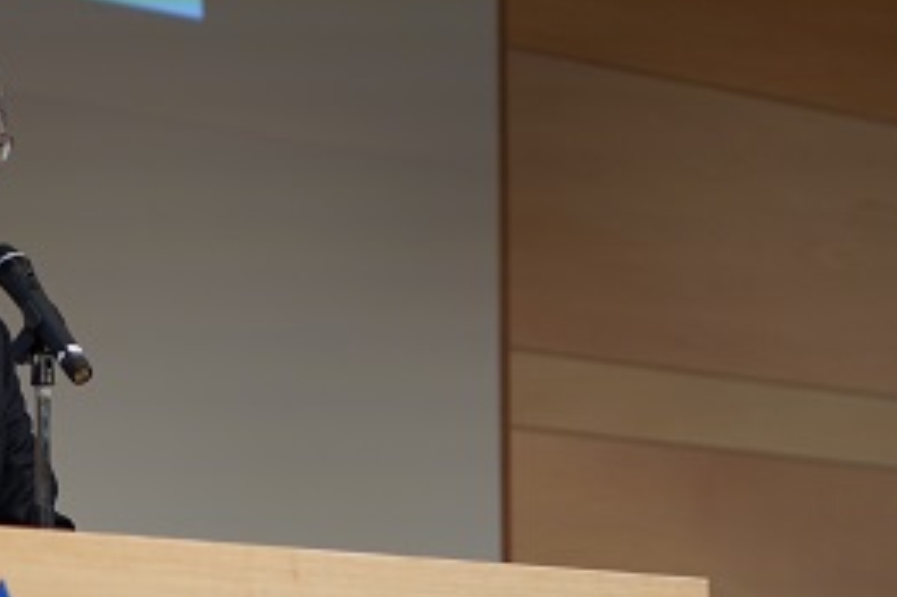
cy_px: 324
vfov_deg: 8.0
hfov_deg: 11.9
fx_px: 4258
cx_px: 61
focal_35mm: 171
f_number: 1.4
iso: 320
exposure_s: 1/1250
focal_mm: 50
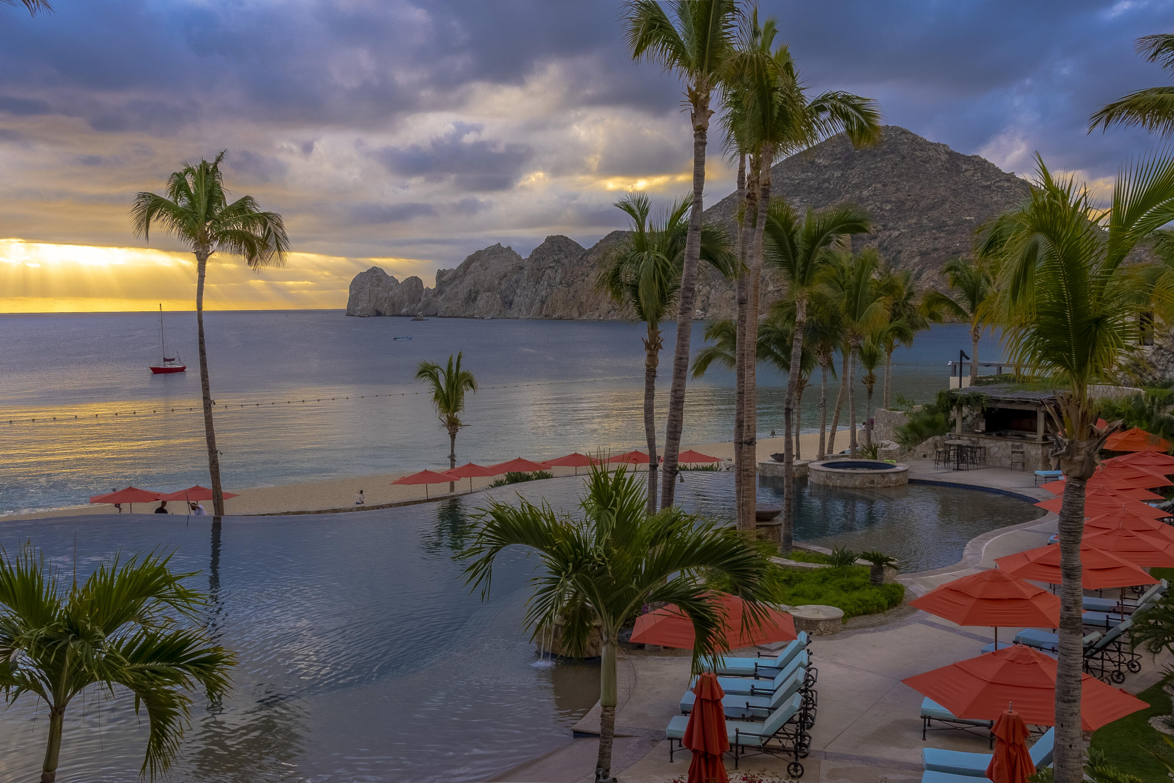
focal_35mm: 36
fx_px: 1174
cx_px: 587
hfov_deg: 53.1
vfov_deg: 36.9
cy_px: 392
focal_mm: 24
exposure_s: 1/2500
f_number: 11
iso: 400
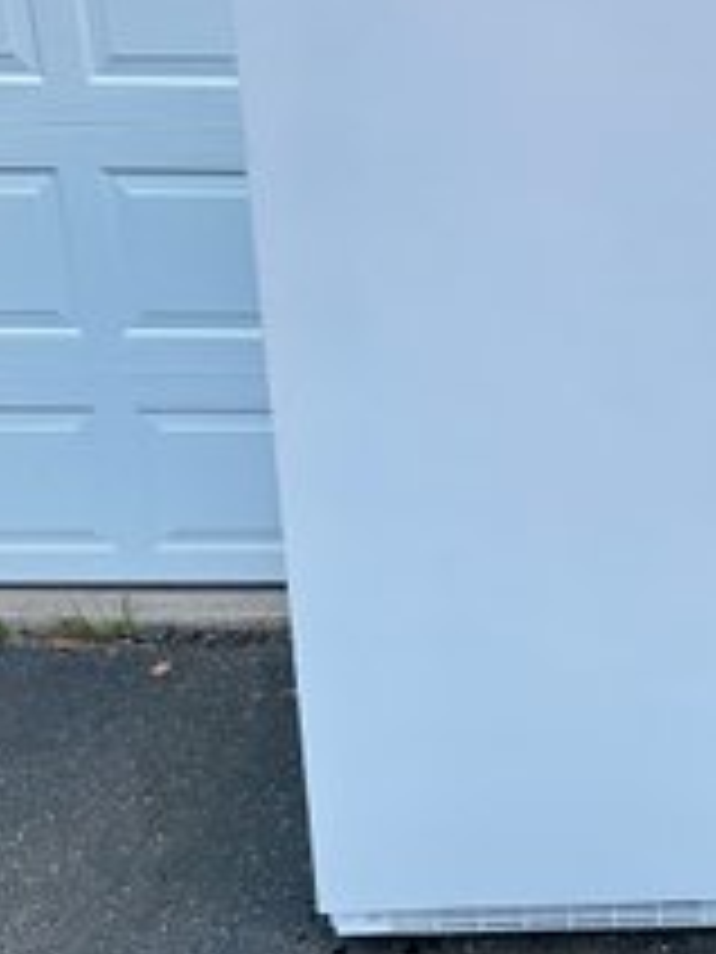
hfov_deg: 33.3
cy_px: 421
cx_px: 579
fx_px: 1158
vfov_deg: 44.7
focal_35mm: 42
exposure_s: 1/60
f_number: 1.5
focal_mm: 5.7
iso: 250
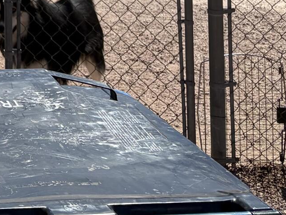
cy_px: -267
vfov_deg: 10.7
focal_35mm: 122
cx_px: -243
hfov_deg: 14.1
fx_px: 1009
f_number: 1.6
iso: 50
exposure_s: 1/5348
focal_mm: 5.96
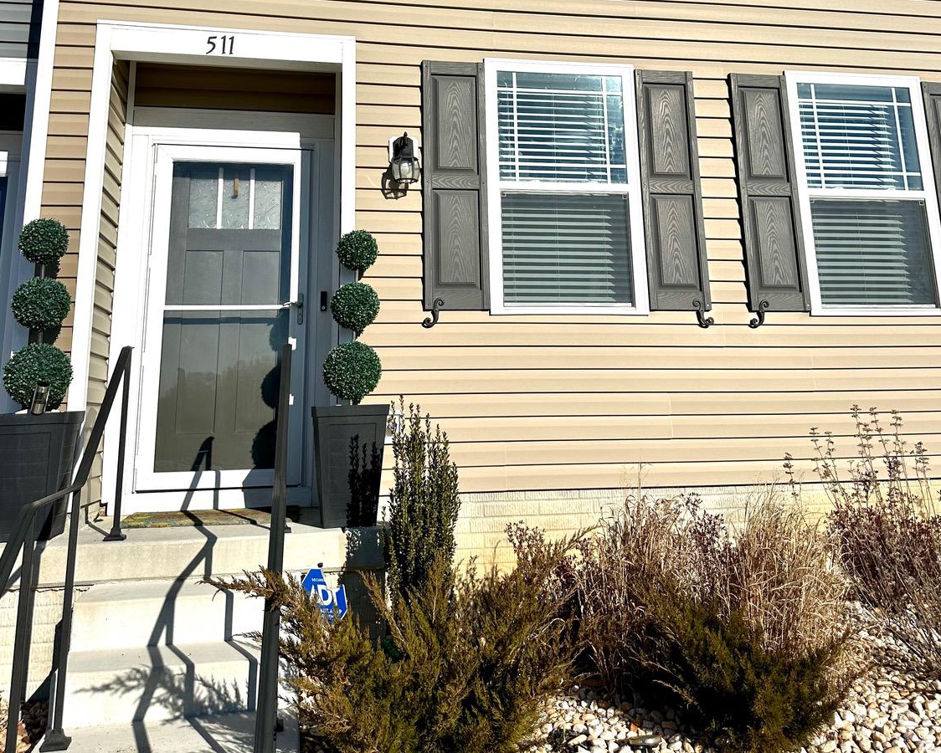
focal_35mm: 32
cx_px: 472
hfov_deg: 55.6
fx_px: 892
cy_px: 192
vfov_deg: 44.4
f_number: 1.78
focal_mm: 6.86
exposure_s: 1/12048
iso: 80
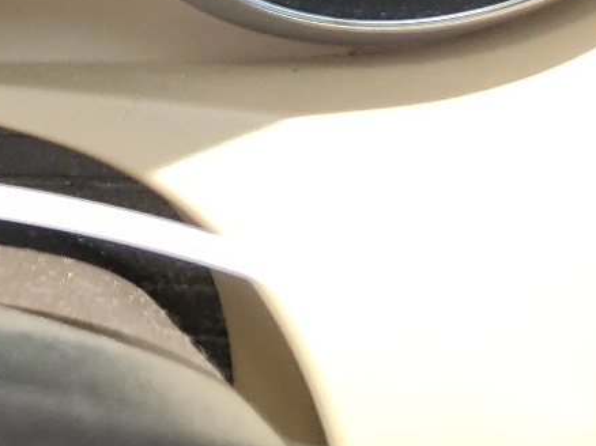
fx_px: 1635
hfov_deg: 17.2
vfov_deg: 13.8
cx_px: -452
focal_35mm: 95
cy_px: -358
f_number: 1.5
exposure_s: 1/286
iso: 50
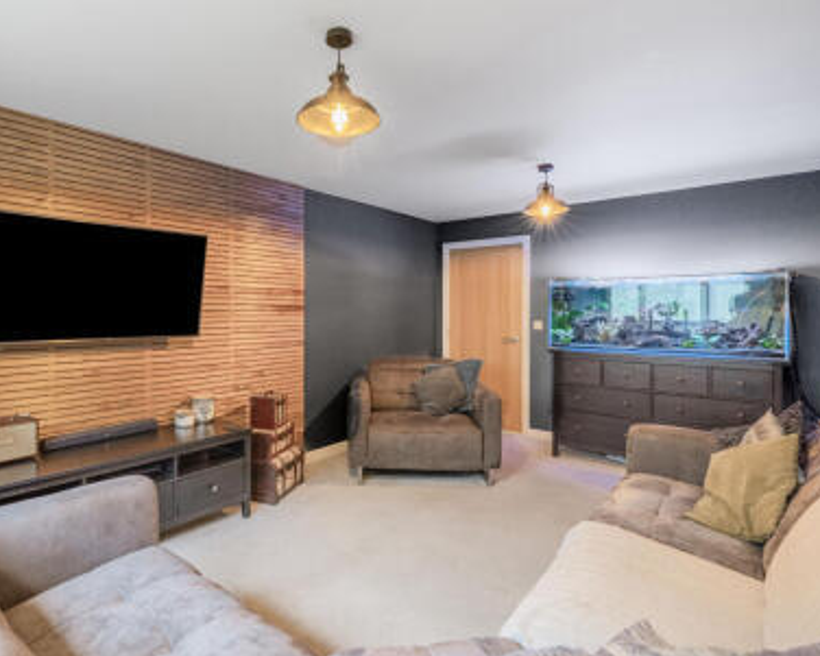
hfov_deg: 82.5
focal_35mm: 19
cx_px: 340
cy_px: 326
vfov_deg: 70.9
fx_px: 461
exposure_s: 1/10
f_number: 8
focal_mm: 16
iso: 1000
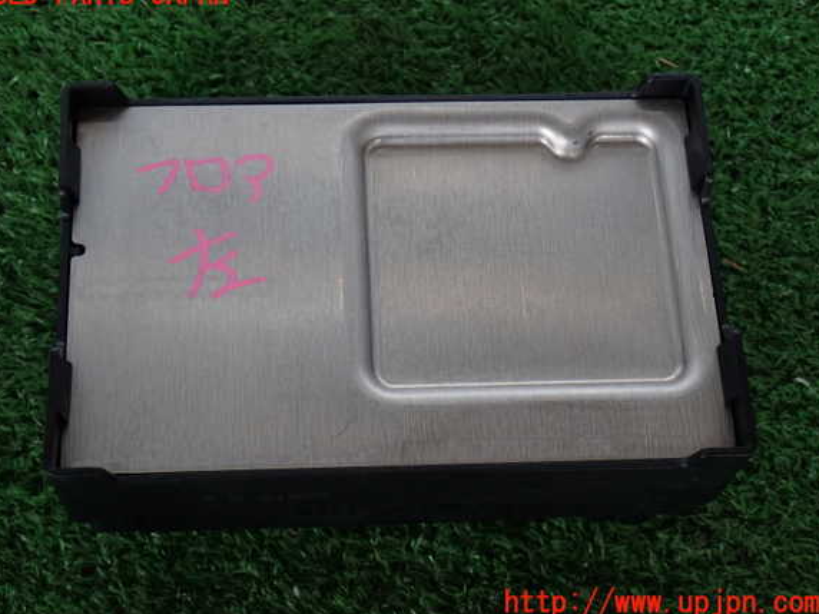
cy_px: 299
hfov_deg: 29.8
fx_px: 1538
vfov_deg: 22.6
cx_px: 398
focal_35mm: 65
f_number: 3.6
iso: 250
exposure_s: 1/60
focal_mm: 11.09
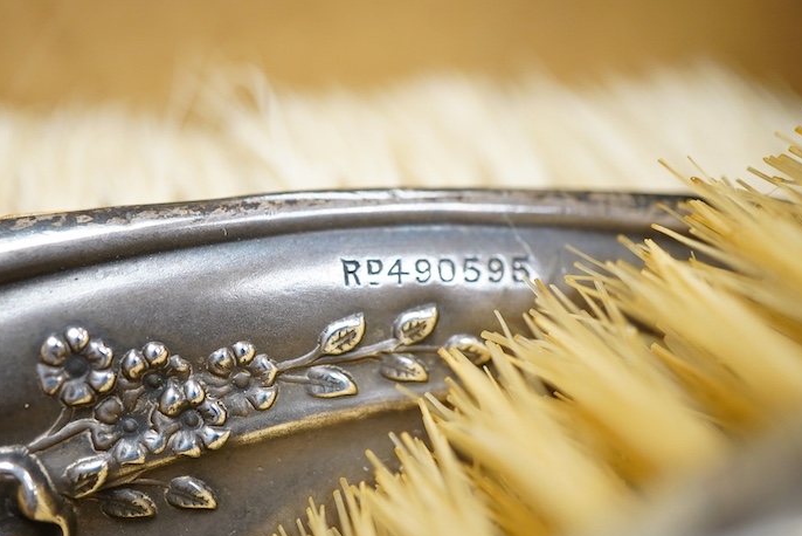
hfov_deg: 33.7
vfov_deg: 23.0
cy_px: 238
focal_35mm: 59
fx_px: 1315
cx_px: 297
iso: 1250
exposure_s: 1/125
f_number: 5.6
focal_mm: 30
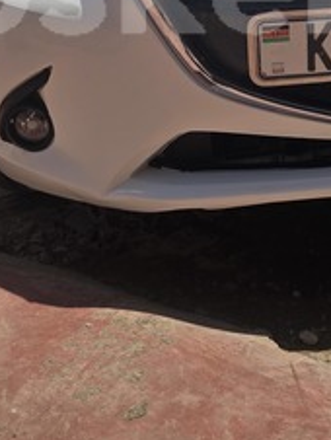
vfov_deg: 29.4
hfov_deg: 23.2
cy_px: -8
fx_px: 776
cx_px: 321
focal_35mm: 61
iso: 12
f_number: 1.7
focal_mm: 6.3
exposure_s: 1/1114
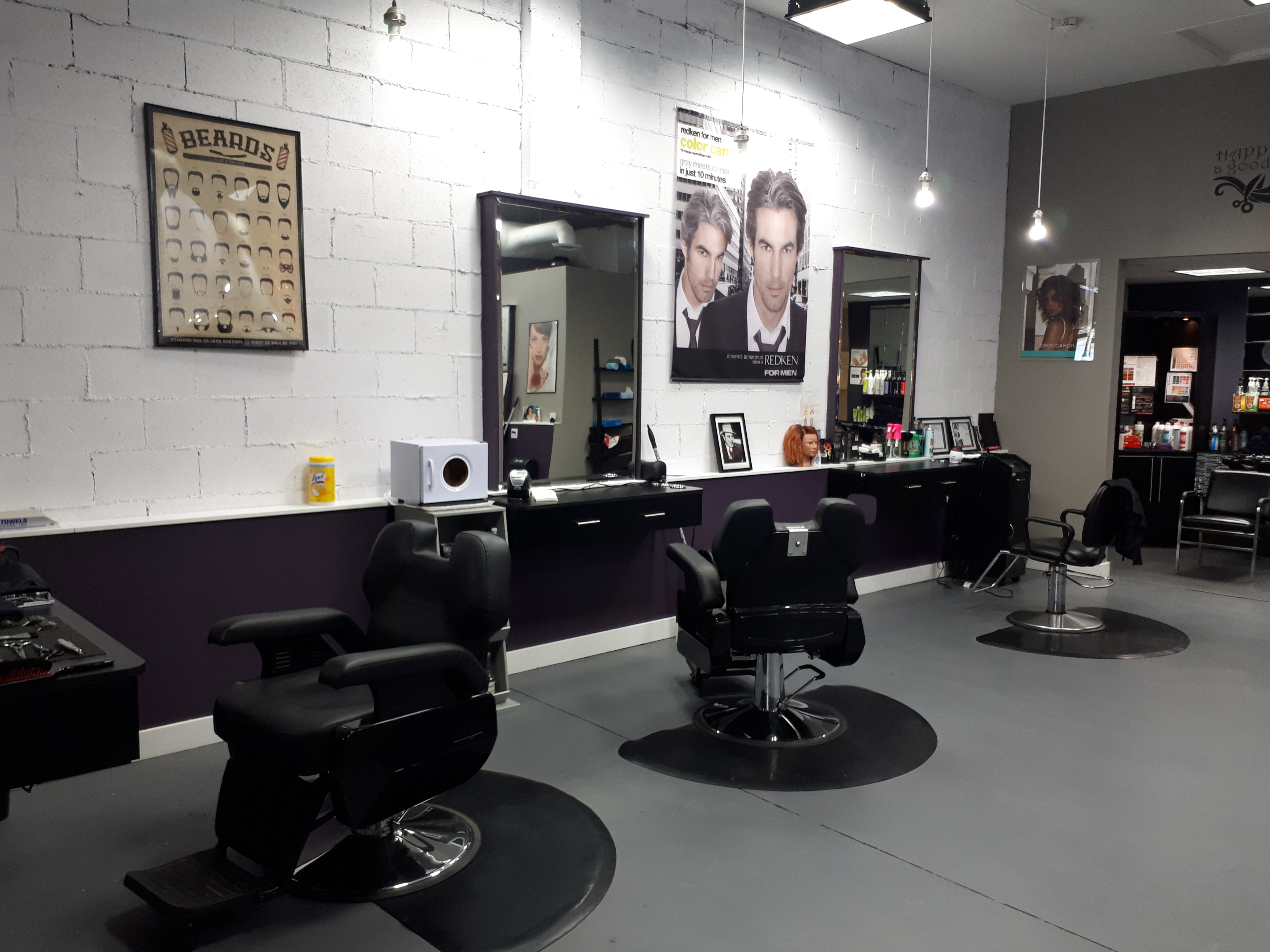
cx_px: 635
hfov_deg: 65.3
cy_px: 476
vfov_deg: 51.4
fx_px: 991
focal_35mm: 27
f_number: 1.9
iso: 100
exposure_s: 1/33
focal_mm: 3.6
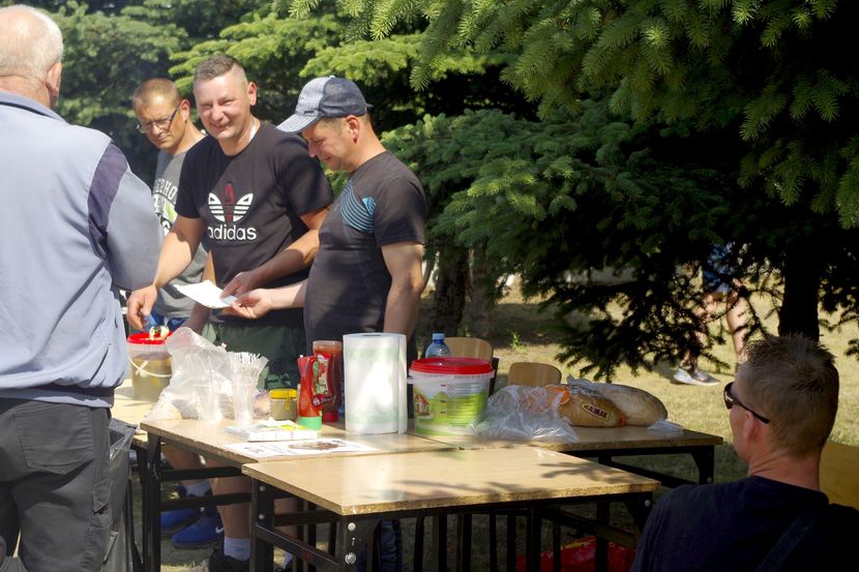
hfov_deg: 25.7
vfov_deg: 17.3
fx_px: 1885
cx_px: 365
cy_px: 226
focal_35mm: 79
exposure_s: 1/200
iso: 100
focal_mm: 42.5
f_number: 5
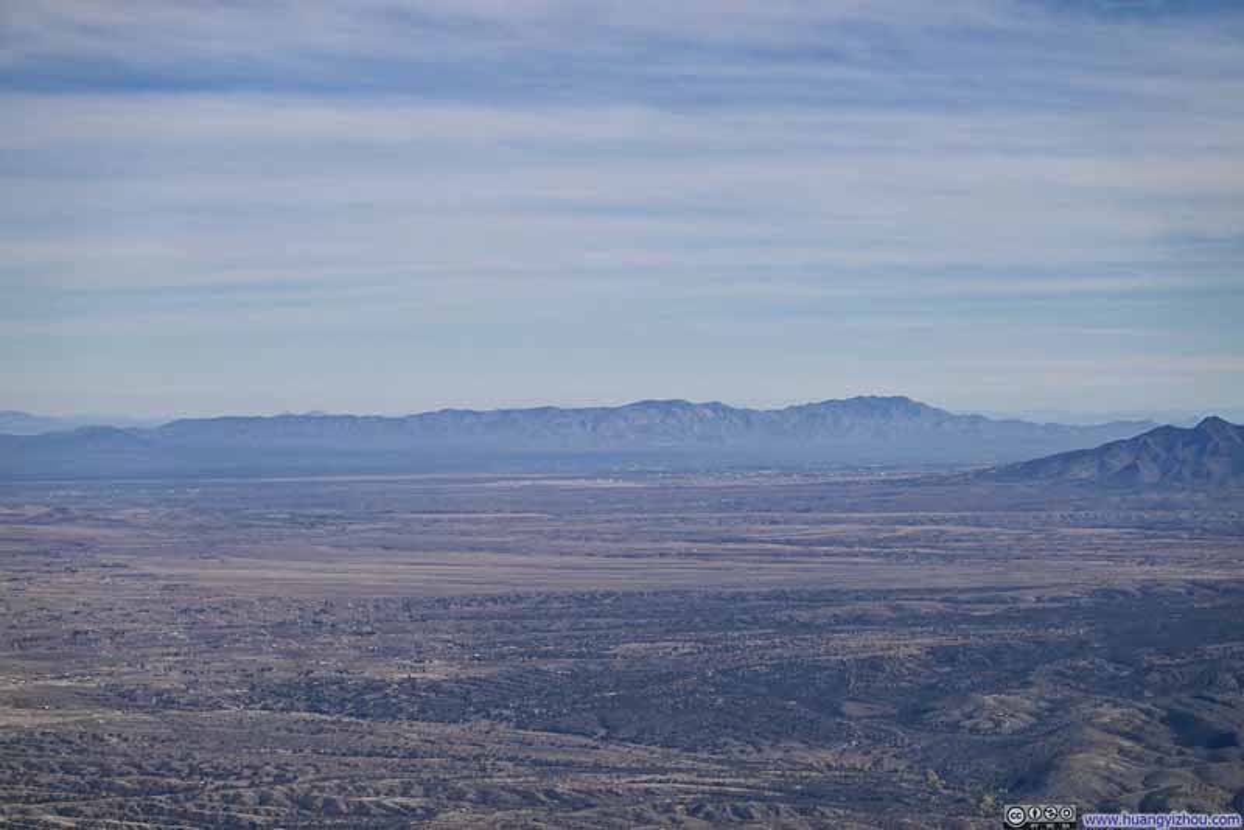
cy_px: 415
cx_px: 622
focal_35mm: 120
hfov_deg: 17.1
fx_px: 4148
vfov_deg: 11.4
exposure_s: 1/2500
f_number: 5.6
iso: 100
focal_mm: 120
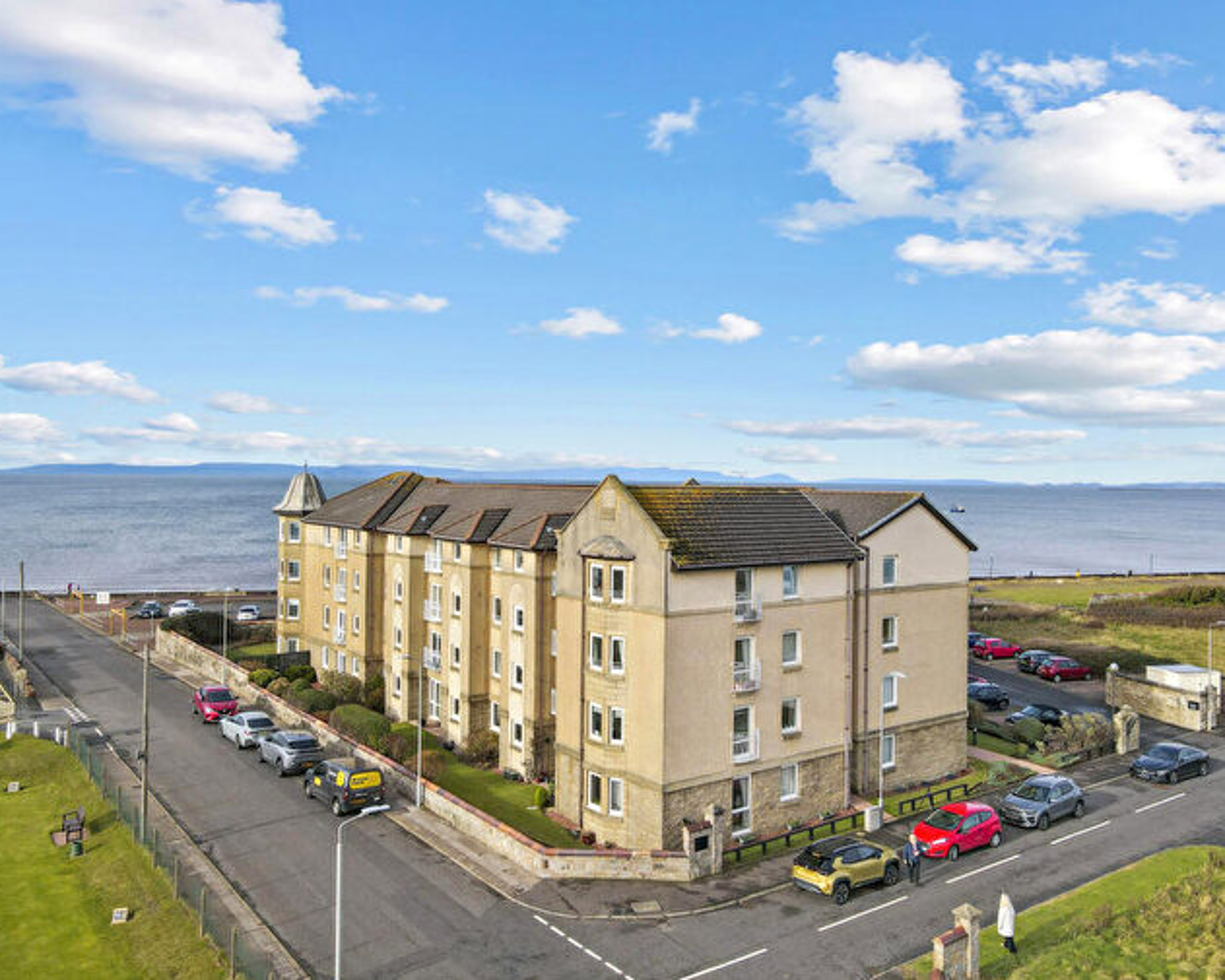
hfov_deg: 66.0
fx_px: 943
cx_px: 650
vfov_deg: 54.9
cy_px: 473
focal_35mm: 26
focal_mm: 4.5
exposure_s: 1/640
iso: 100
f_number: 2.8
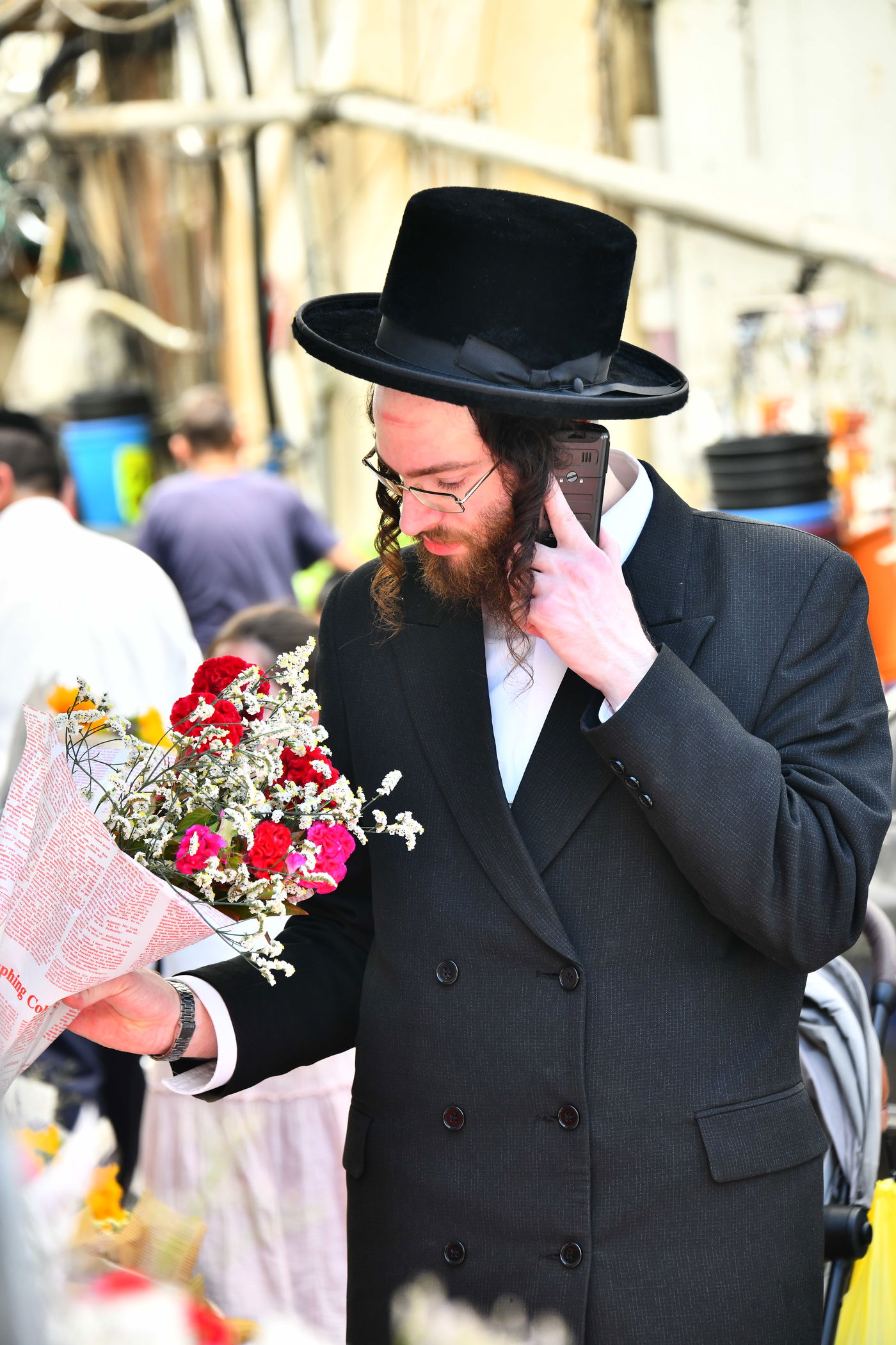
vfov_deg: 14.2
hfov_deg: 9.5
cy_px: 672
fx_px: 5413
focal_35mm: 145
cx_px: 448
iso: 640
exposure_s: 1/320
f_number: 6.3
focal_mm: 145
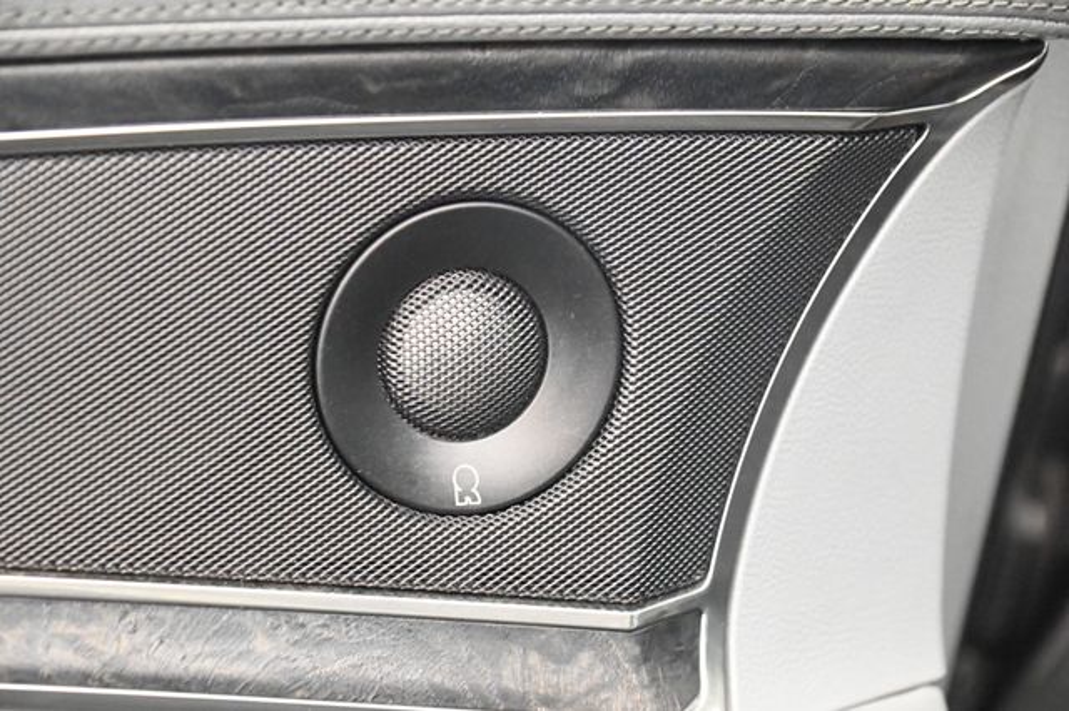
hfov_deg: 17.1
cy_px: 356
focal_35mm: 120
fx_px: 3561
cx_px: 534
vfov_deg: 11.4
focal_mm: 120
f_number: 7.1
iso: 18000
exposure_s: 1/60
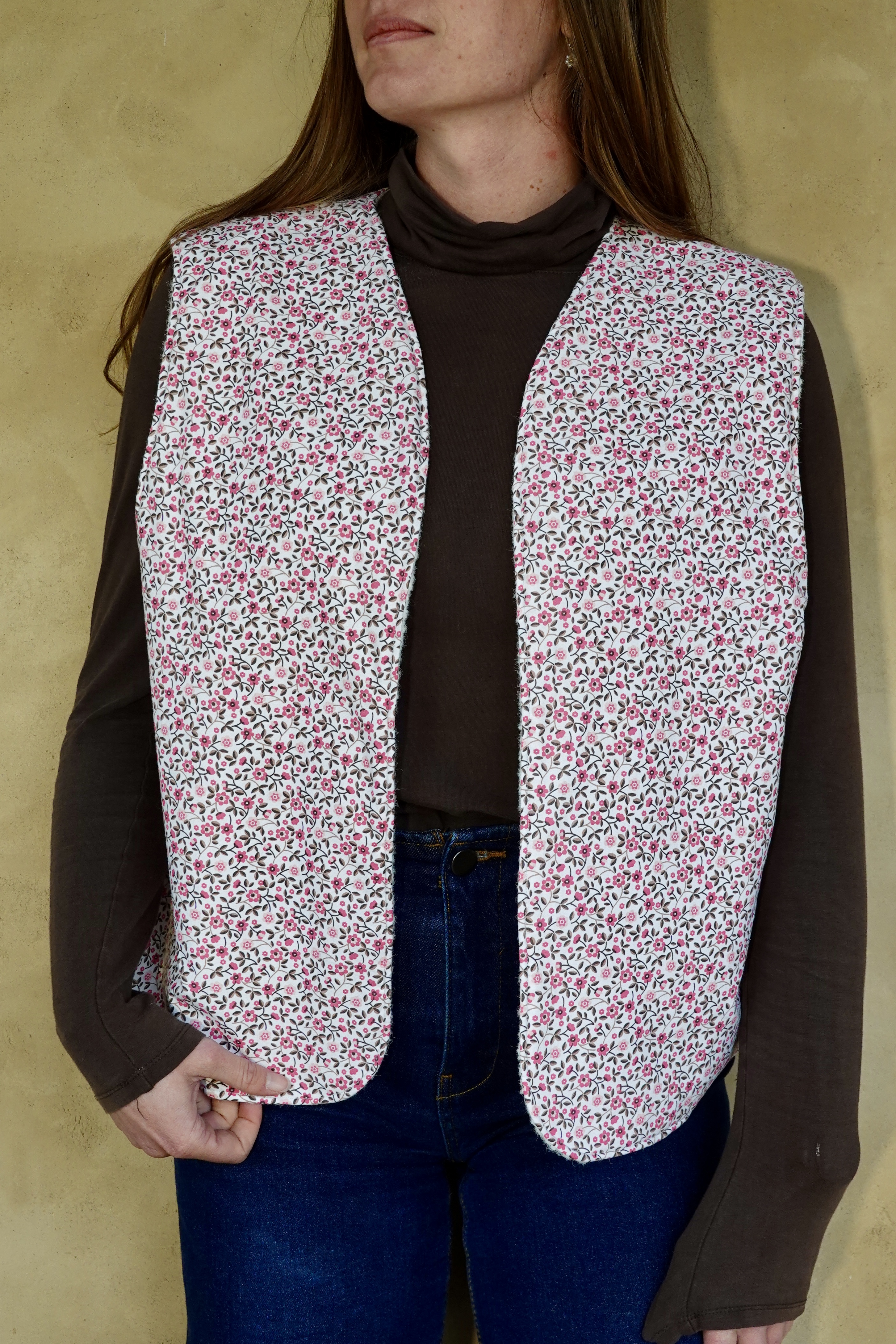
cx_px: 448
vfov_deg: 41.1
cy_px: 672
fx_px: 1792
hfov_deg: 28.1
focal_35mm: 48
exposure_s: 1/50
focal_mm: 17.88
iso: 250
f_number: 4
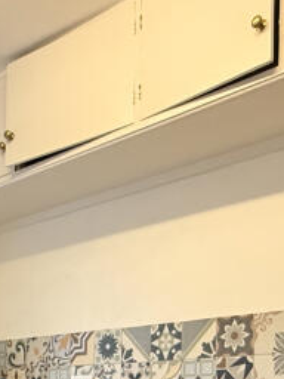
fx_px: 613
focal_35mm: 56
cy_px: 413
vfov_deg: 30.8
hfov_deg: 25.8
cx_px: 77
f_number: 2.2
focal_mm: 2.22
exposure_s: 1/100
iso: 160
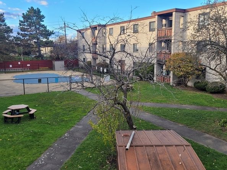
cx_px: 114
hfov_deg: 67.3
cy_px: 85
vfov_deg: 53.0
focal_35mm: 26
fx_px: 170
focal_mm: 5.4
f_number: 1.8
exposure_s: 1/388
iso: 40
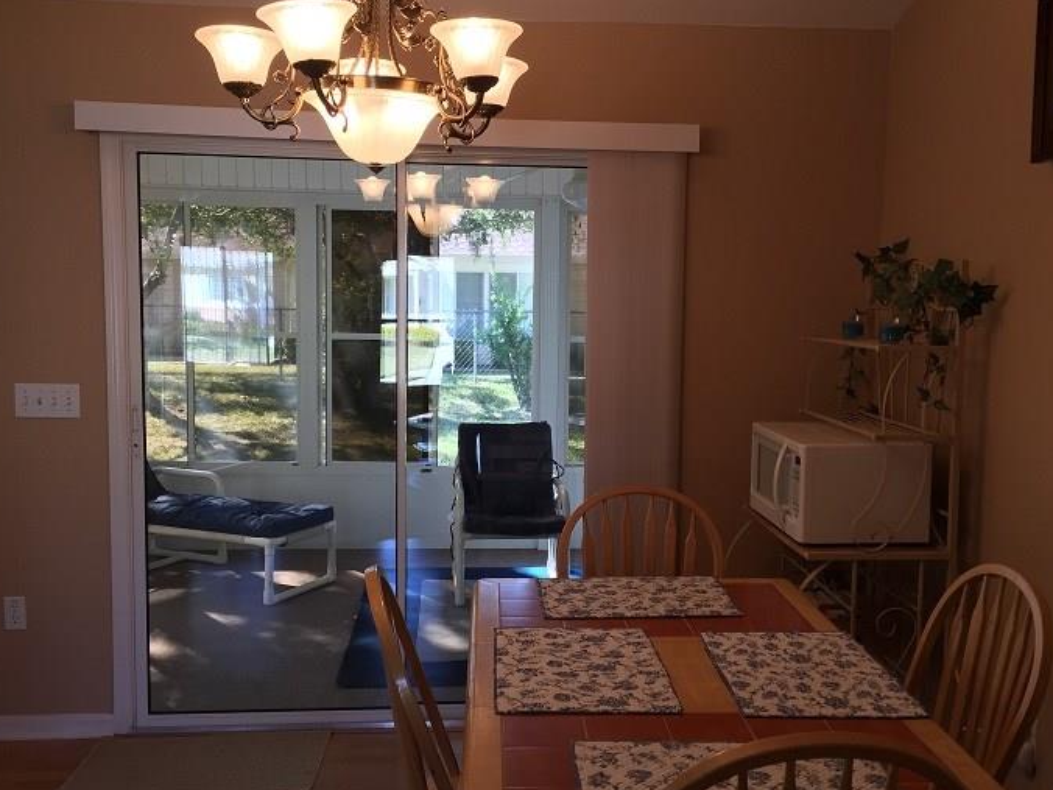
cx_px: 562
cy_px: 399
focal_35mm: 35
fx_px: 1065
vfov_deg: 40.7
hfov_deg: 52.6
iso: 40
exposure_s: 1/60
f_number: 2.2
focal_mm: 4.15
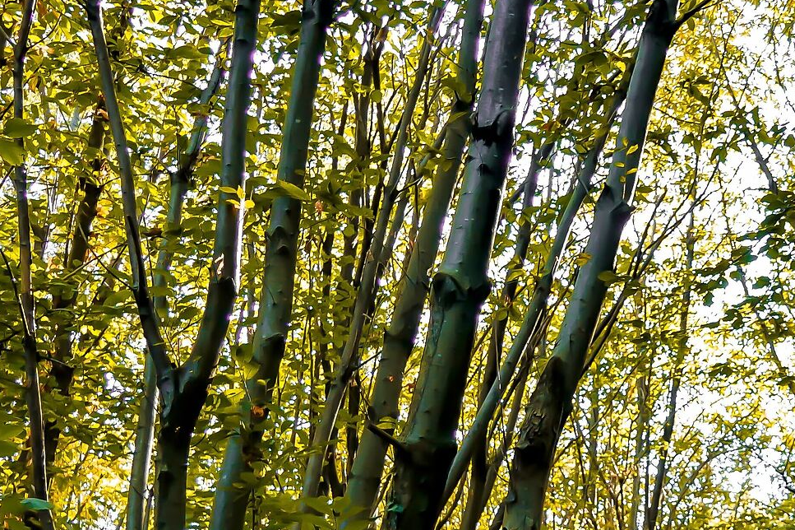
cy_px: 430
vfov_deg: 21.6
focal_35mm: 62
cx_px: 837
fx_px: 1369
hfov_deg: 29.7
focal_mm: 12
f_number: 3.5
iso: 200
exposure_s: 1/60
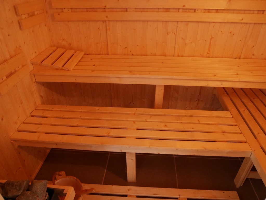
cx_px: 133
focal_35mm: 24
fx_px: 184
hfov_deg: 71.6
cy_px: 100
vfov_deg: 56.8
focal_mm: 12
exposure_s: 1/30
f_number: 5
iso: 3200
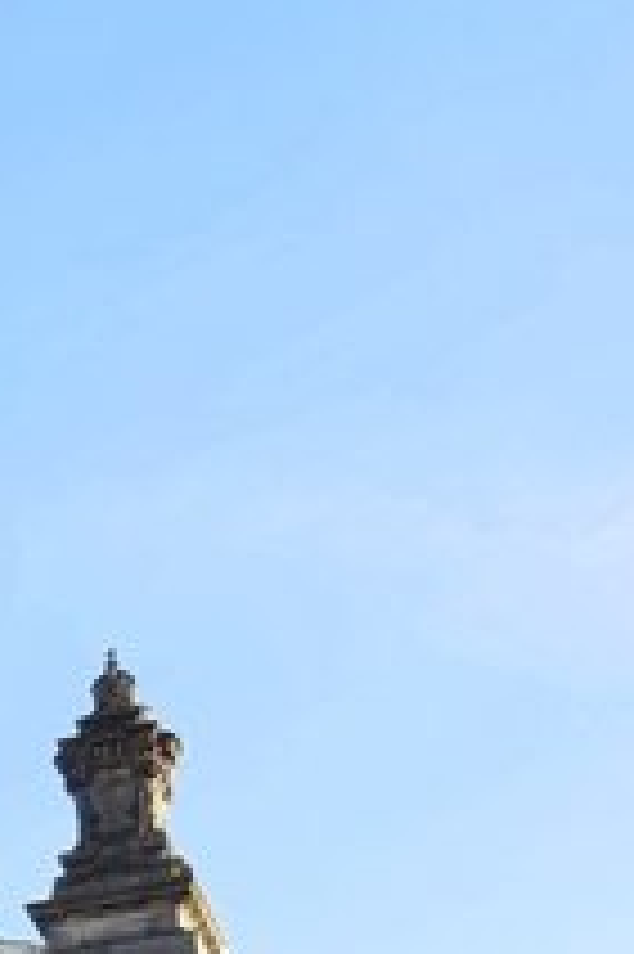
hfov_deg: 14.5
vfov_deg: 21.6
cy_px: 1242
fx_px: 2249
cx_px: -434
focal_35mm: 85
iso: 40
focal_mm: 3.93
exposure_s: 1/351
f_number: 1.7
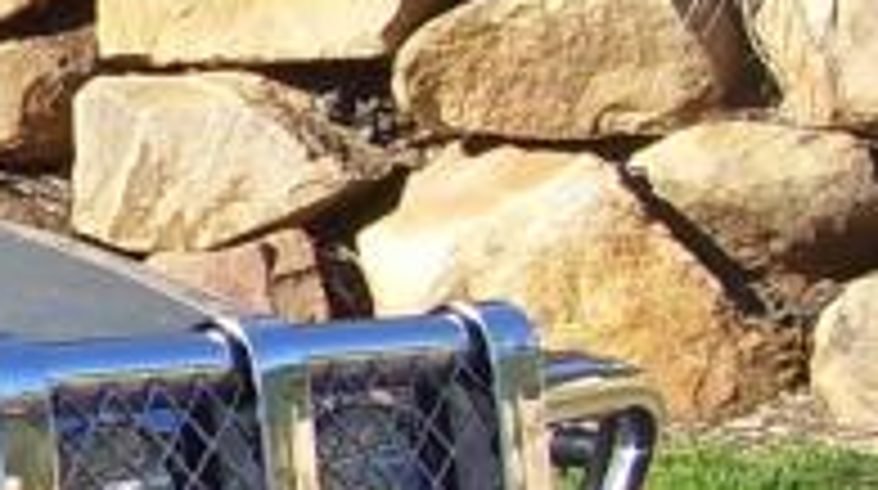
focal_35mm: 195
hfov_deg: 10.4
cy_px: 288
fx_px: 4533
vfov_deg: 6.2
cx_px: -698
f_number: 4.8
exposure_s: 1/250
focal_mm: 5.6
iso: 80
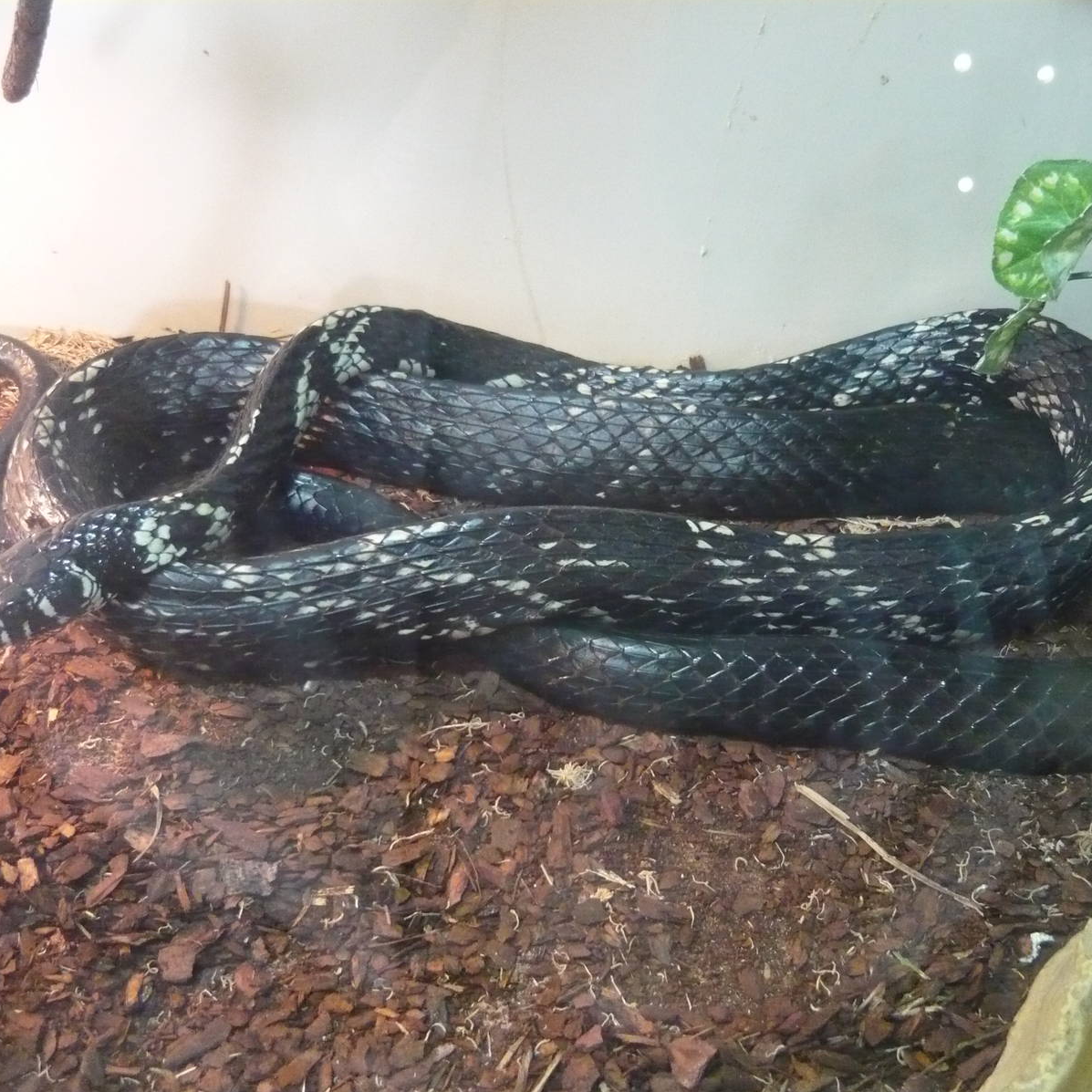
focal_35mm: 39
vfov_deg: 42.8
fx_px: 1392
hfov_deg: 42.8
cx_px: 552
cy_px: 546
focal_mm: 5.5
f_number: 2.8
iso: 800
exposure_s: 1/20
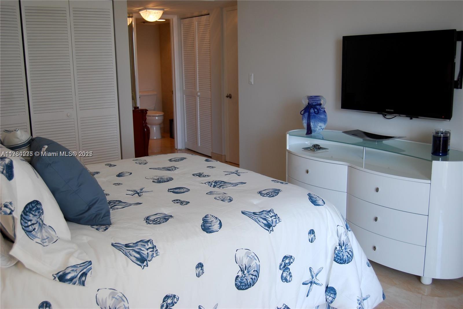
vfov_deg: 36.9
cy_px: 154
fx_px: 463
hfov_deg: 53.1
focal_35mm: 36
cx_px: 232
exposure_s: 1/60
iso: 200
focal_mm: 24
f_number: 4
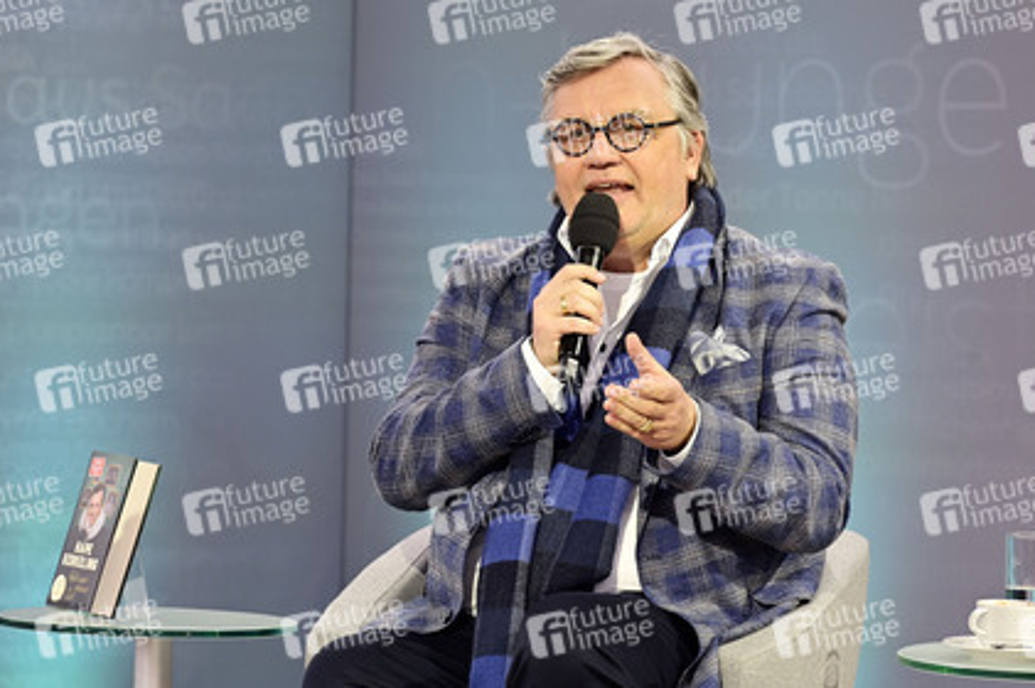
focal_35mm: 214
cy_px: 322
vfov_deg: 6.4
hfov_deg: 9.6
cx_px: 525
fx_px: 6148
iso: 1250
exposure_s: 1/320
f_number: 7.1
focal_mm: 200
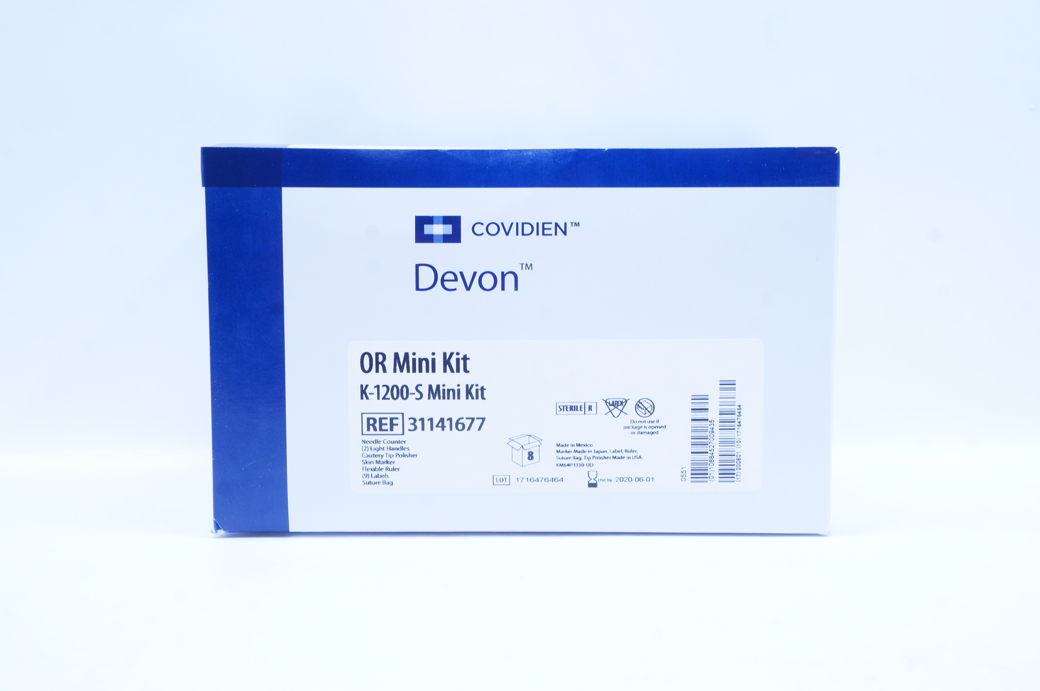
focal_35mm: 50
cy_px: 346
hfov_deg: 40.0
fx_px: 1428
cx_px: 520
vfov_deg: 27.2
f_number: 13
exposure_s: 1/10
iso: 400
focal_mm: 33
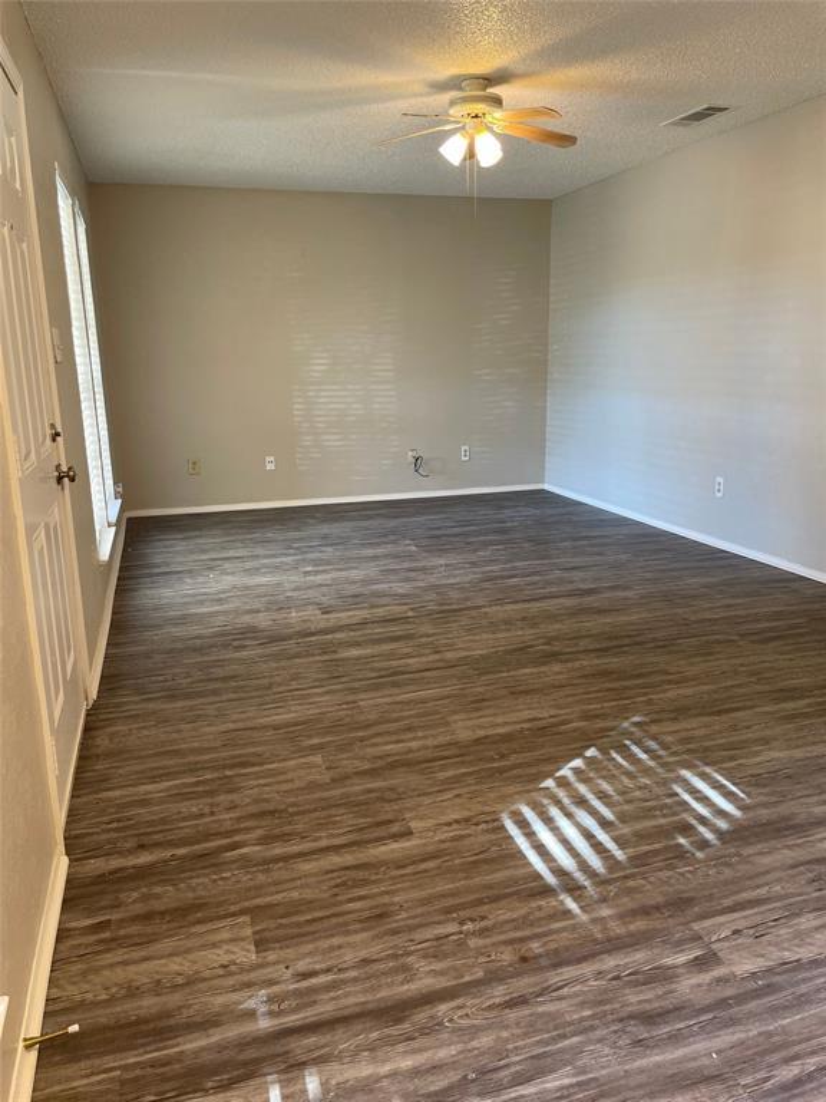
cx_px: 413
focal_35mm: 26
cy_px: 551
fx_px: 827
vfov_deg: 67.3
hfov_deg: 53.1
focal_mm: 4.2
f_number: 1.6
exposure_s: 1/60
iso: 80
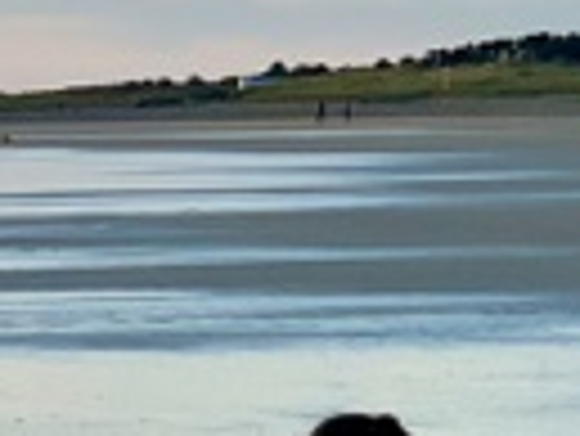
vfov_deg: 4.6
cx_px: -148
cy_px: 715
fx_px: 5417
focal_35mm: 323
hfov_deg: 6.1
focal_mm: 6
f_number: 2.4
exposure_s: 1/355
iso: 16
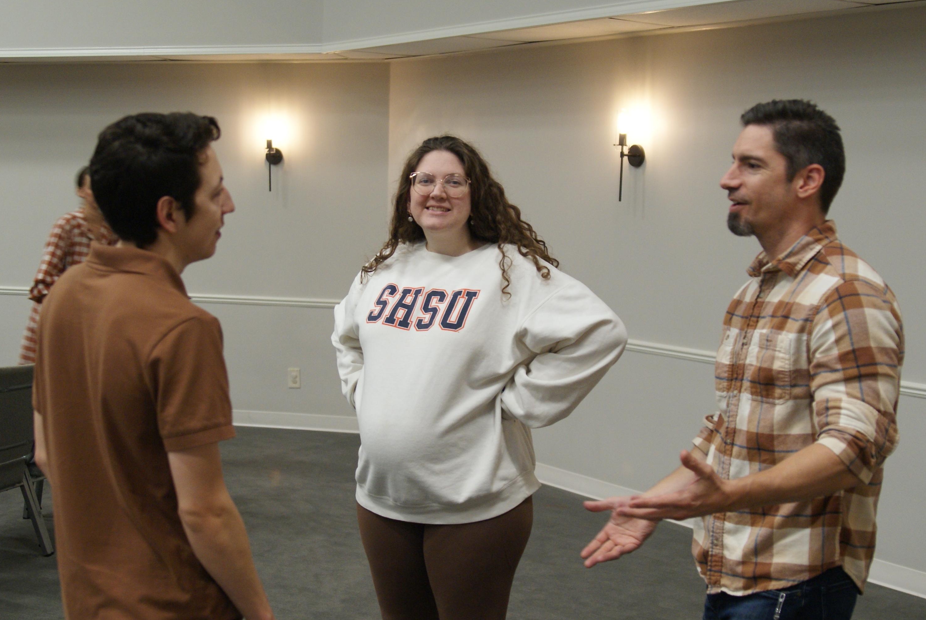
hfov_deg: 36.8
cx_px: 445
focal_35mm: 54
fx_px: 1391
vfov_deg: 25.1
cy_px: 301
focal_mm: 28
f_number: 2.8
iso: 400
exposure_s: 1/30
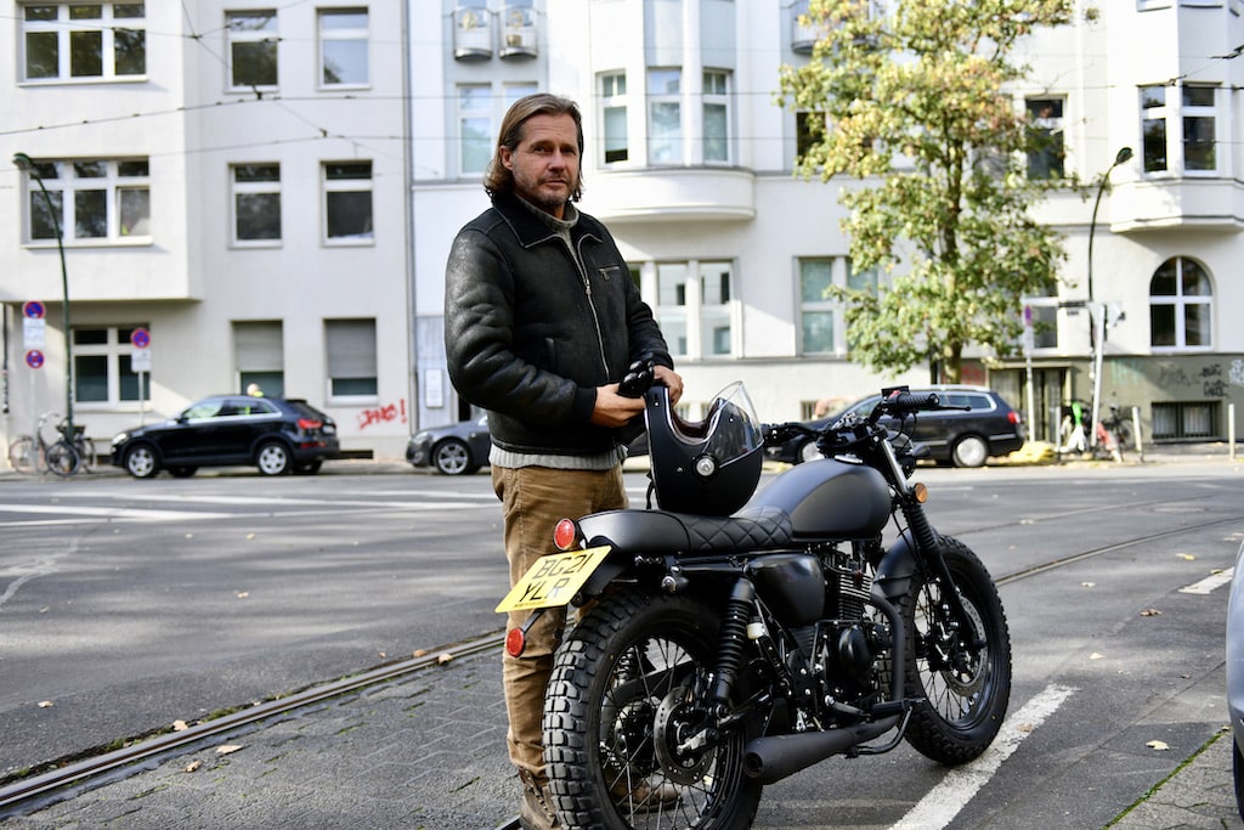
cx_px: 622
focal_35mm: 35
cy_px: 415
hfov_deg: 54.4
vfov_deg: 37.9
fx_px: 1210
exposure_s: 1/4000
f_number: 2.8
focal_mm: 35
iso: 800
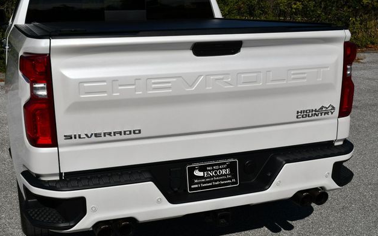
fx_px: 515
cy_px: 128
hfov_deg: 40.3
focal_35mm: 50
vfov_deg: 25.8
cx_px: 186
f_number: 11
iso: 100
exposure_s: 1/500
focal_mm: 24
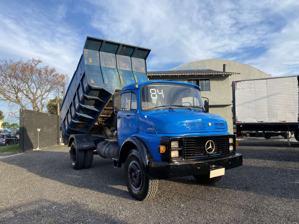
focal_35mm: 26
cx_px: 150
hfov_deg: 67.3
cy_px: 112
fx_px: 225
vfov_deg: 53.1
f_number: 1.8
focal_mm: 4.25
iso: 32
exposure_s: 1/1034
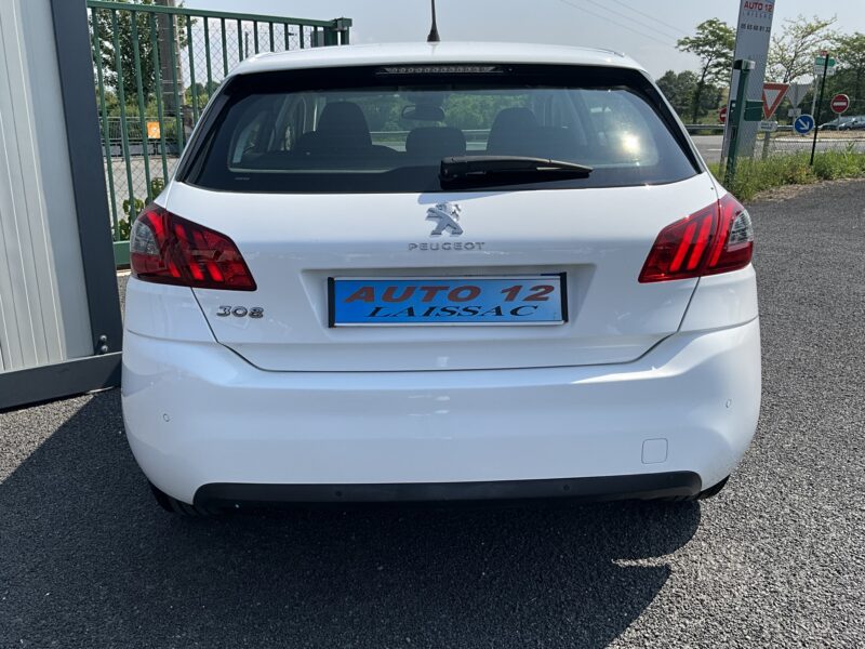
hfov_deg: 61.7
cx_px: 432
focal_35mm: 29
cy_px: 324
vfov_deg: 48.2
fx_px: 725
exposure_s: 1/1848
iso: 25
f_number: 1.8
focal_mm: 3
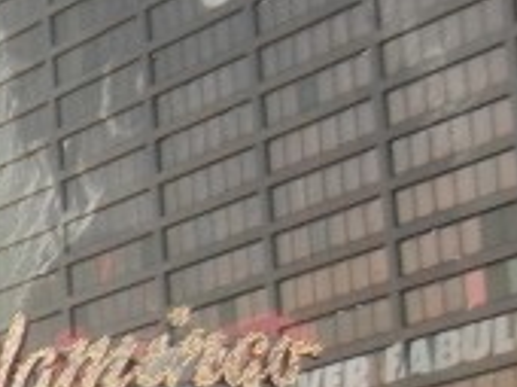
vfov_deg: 8.0
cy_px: 552
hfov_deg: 9.1
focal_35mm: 181
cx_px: -964
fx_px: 2699
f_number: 3.5
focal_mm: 5.4
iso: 160
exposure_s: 1/94.1
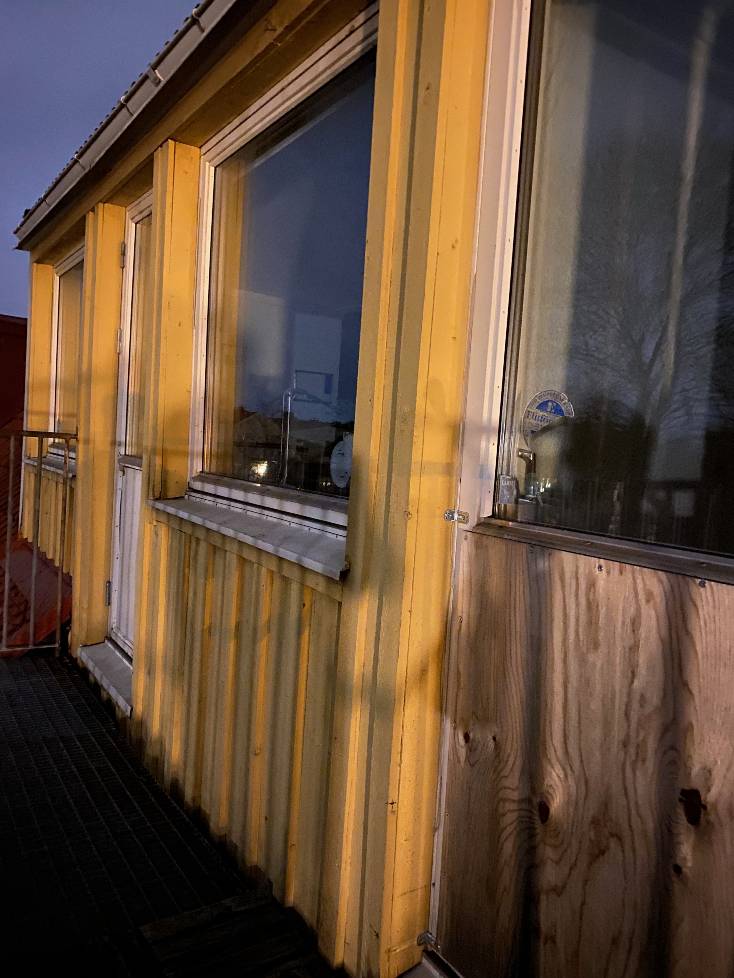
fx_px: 735
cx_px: 367
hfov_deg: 53.1
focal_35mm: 26
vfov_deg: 67.3
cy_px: 489
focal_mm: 4.25
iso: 500
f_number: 1.8
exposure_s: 1/4
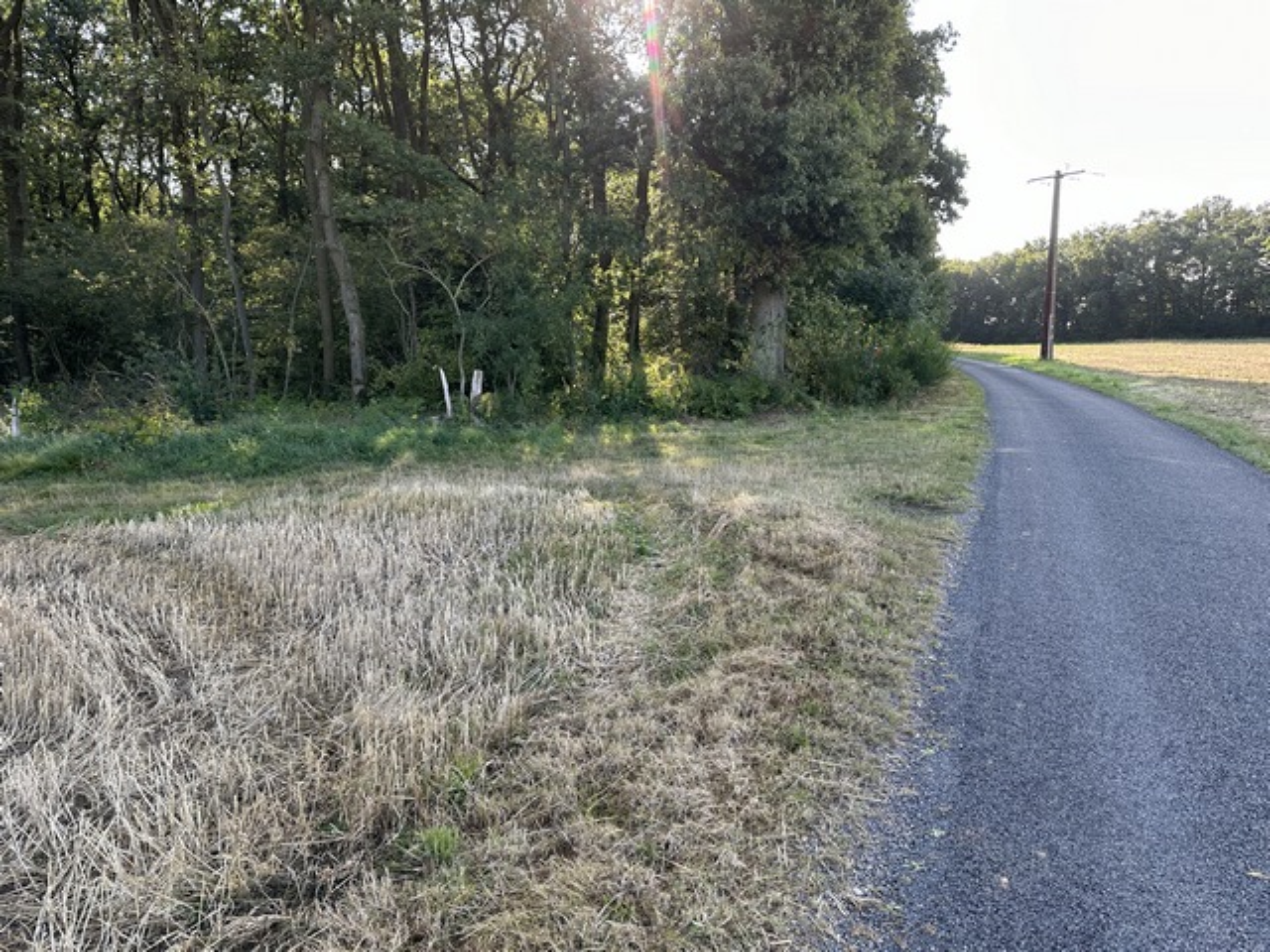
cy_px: 476
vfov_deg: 56.8
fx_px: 881
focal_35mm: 24
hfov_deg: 71.6
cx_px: 635
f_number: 1.78
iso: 80
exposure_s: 1/477
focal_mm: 6.86
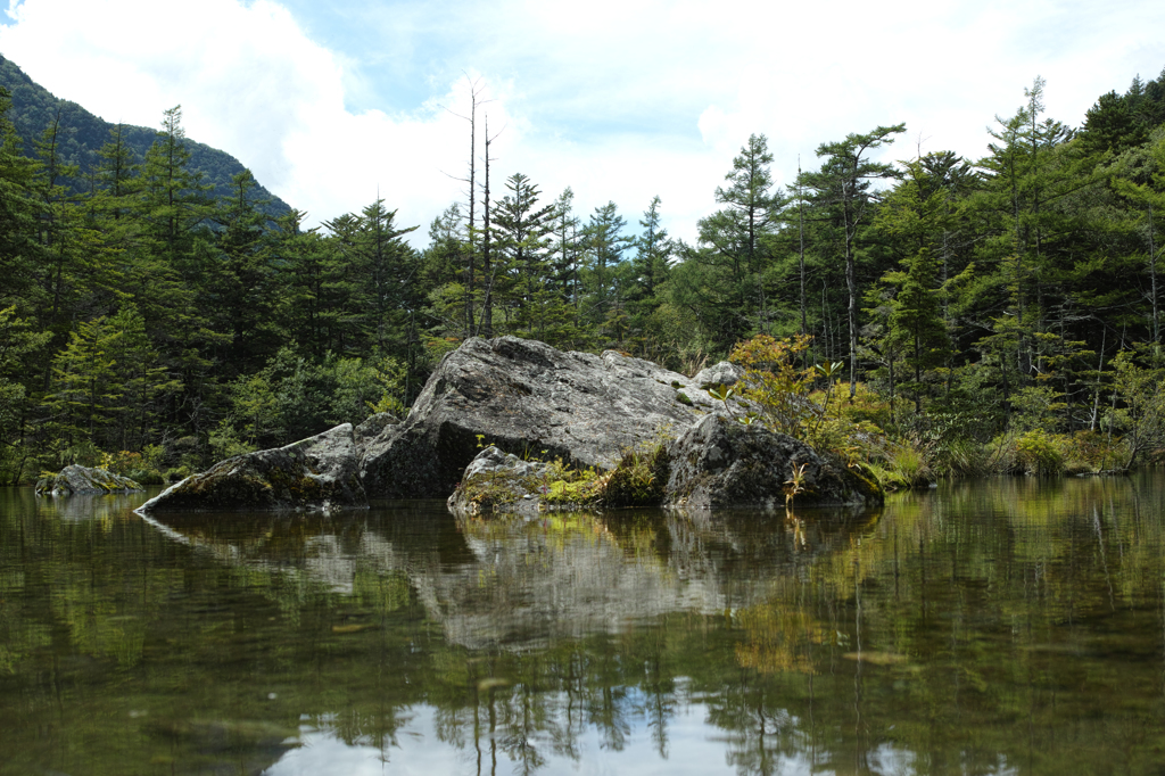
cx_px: 582
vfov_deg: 29.8
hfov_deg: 43.6
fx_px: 1456
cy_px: 388
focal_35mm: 45
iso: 100
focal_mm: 30
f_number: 6.3
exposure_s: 1/250
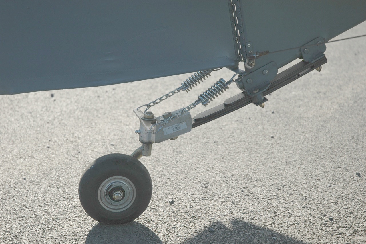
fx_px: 792
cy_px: 122
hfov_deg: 26.0
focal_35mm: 78
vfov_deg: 17.5
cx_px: 183
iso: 200
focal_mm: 52
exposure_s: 1/800
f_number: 4.5
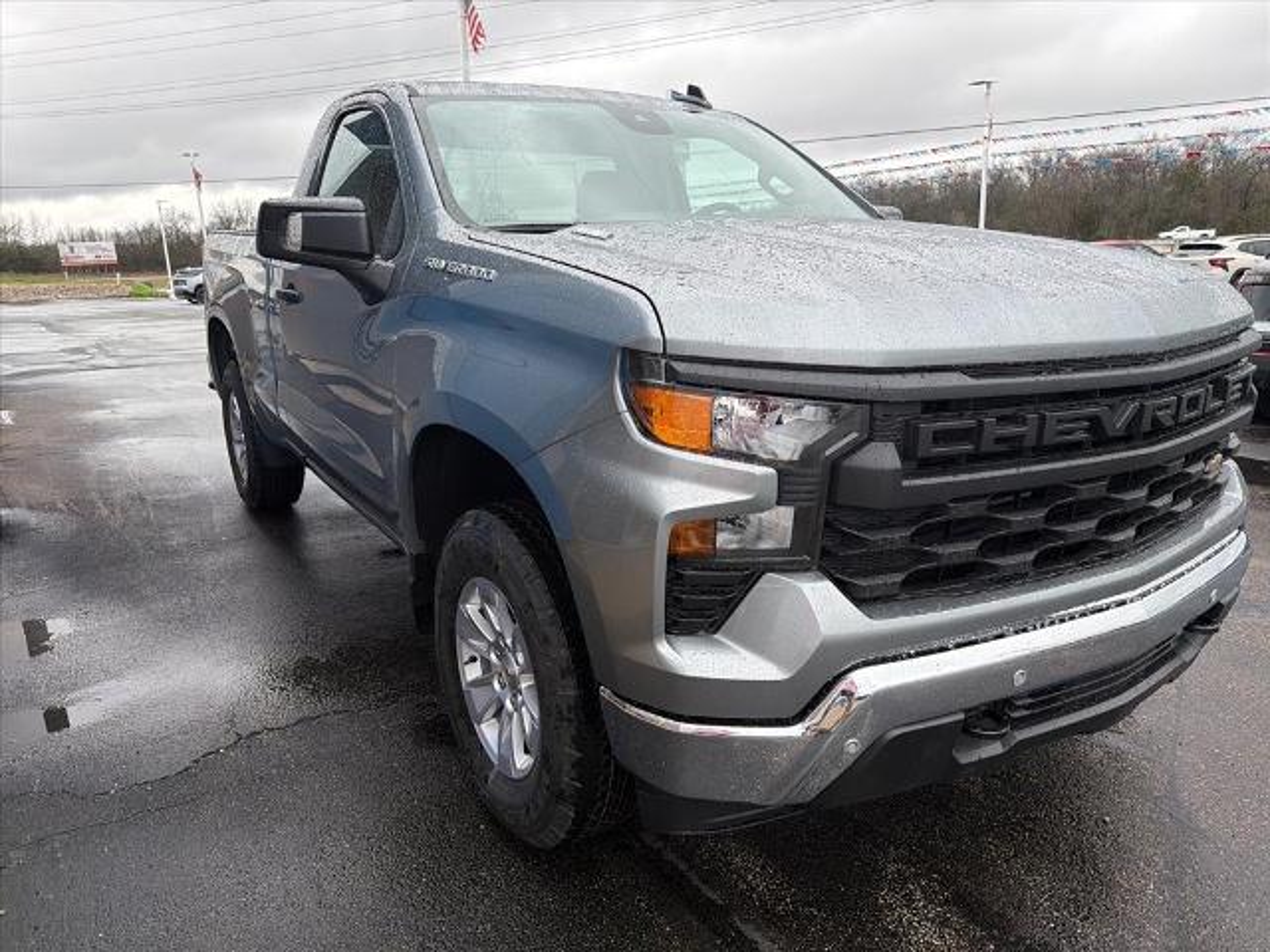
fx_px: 881
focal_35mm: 24
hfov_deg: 71.6
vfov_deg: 56.8
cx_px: 635
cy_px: 476
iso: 64
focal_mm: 6.76
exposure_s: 1/197
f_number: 1.78
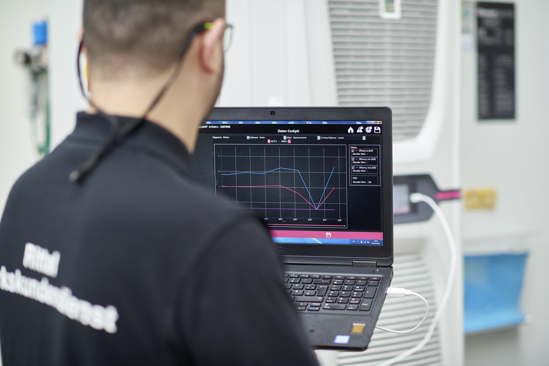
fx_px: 1296
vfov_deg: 16.1
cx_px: 274
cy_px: 183
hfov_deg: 23.9
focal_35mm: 85
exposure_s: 1/125
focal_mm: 85
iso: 400
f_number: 2.5
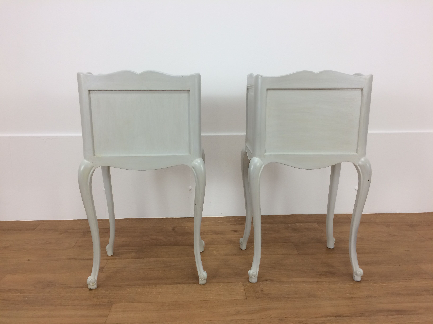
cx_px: 216
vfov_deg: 48.2
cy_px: 162
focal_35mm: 29
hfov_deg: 61.7
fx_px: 363
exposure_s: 1/33
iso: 32
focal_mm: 4.15
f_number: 2.2
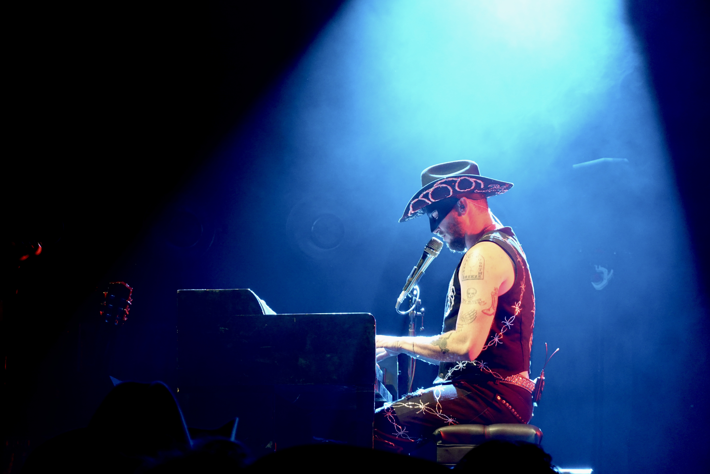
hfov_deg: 17.9
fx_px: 2248
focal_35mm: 114
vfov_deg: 12.0
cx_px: 356
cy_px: 237
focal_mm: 41.15
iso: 800
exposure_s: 1/15
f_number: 4.5
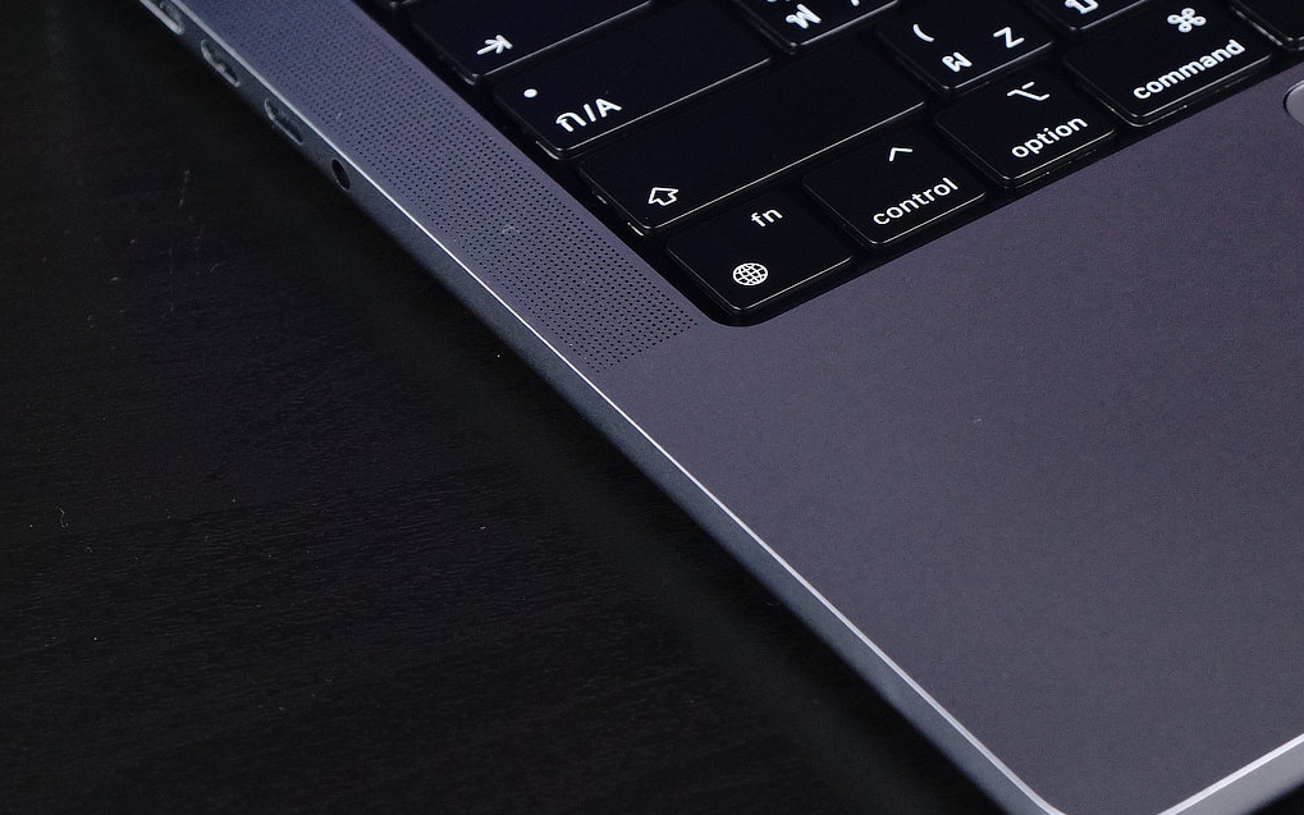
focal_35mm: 144
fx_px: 5118
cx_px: 1190
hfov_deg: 14.4
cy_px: 301
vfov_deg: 9.1
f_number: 5
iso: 1000
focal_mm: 48
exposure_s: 1/80
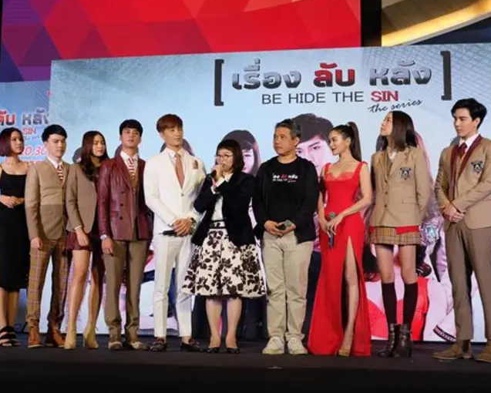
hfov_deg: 34.6
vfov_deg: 28.1
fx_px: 785
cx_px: 196
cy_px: 196
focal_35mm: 54
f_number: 4.7
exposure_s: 1/56
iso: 400
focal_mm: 31
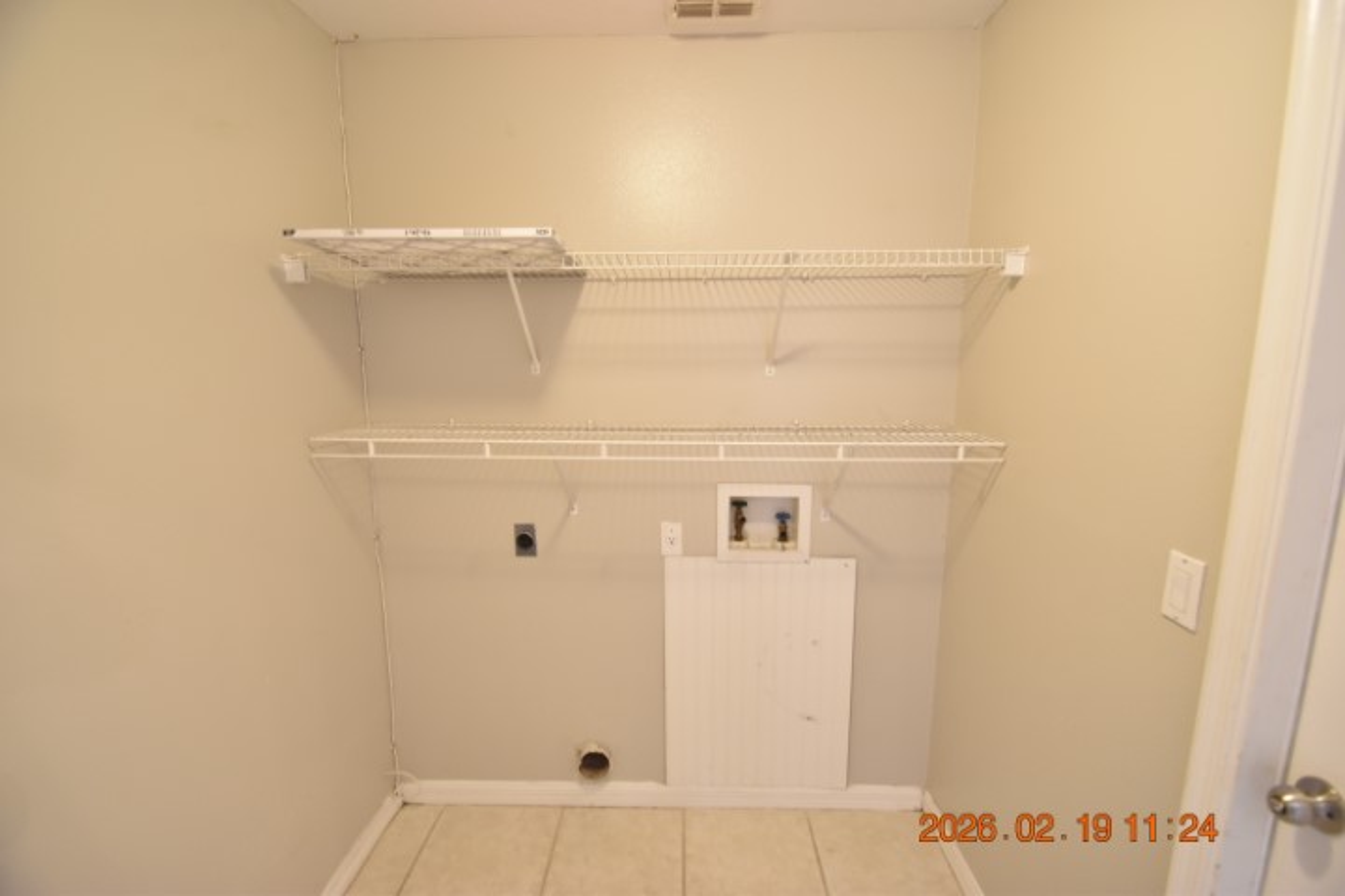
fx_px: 560
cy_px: 448
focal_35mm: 15
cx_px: 672
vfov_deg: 77.3
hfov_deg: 100.4
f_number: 3.5
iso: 800
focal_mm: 10
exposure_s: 1/15
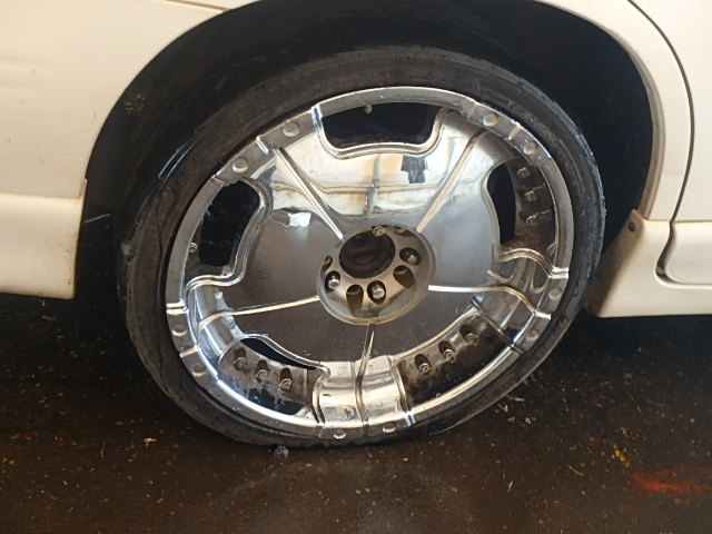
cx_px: 356
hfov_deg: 42.1
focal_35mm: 45
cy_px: 267
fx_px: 926
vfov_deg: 32.2
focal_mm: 8.1
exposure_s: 1/40
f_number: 5.2
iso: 400
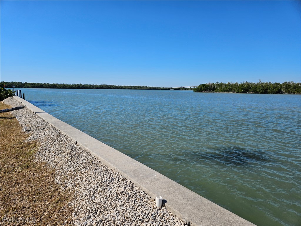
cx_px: 150
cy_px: 113
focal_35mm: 23
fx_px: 200
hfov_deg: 73.9
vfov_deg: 58.9
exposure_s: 1/2723
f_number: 1.8
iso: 25
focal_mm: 5.4
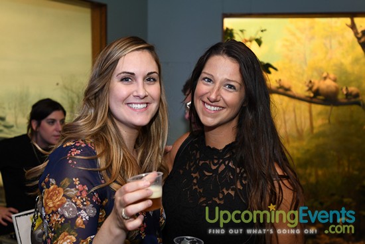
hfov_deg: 37.8
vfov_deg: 25.8
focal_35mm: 52
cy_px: 122
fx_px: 532
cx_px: 182
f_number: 3.2
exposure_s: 1/100
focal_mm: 35
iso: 800
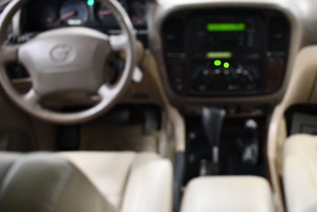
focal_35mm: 47
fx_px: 414
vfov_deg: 28.7
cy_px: 105
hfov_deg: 41.4
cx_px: 206
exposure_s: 1/80
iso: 3200
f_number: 3.5
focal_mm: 18
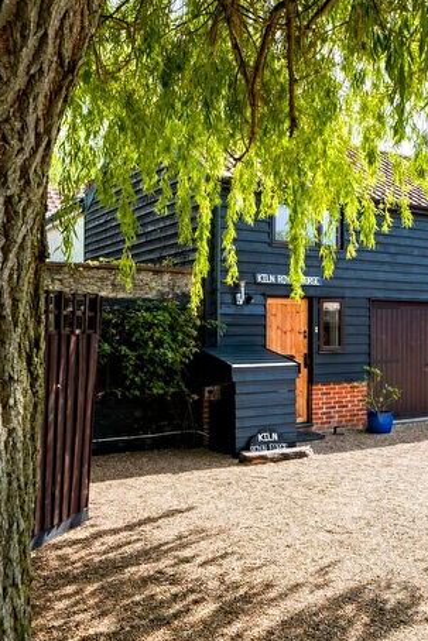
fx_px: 659
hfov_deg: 35.1
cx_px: 326
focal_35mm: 37
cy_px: 322
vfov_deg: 51.9
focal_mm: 16
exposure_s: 1/50
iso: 160
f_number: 9
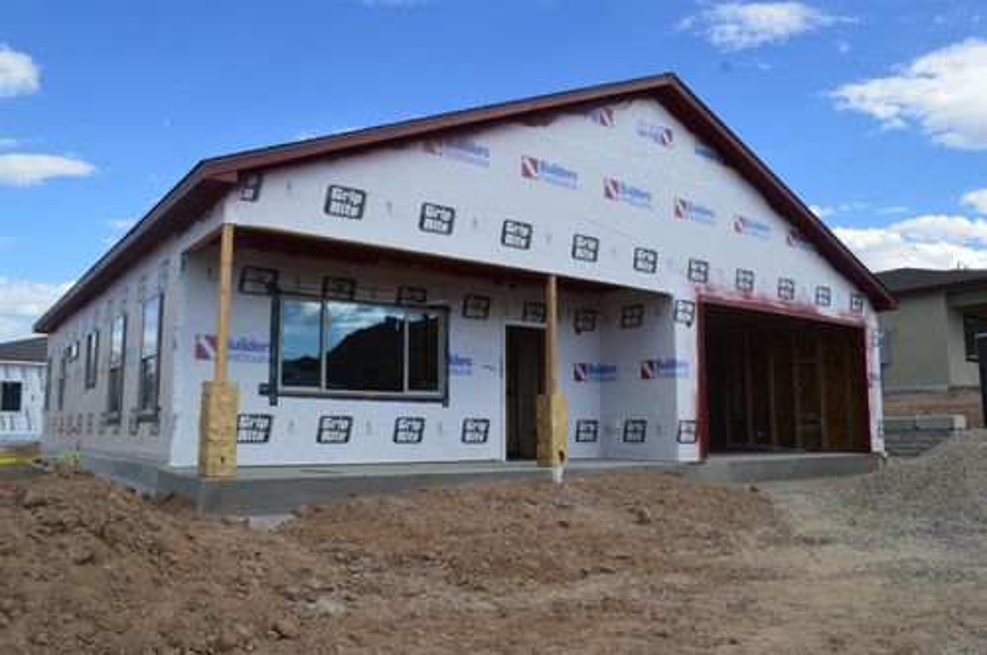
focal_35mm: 27
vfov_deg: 47.8
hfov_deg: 67.4
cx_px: 494
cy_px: 328
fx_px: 739
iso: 400
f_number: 10
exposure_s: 1/320
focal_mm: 18
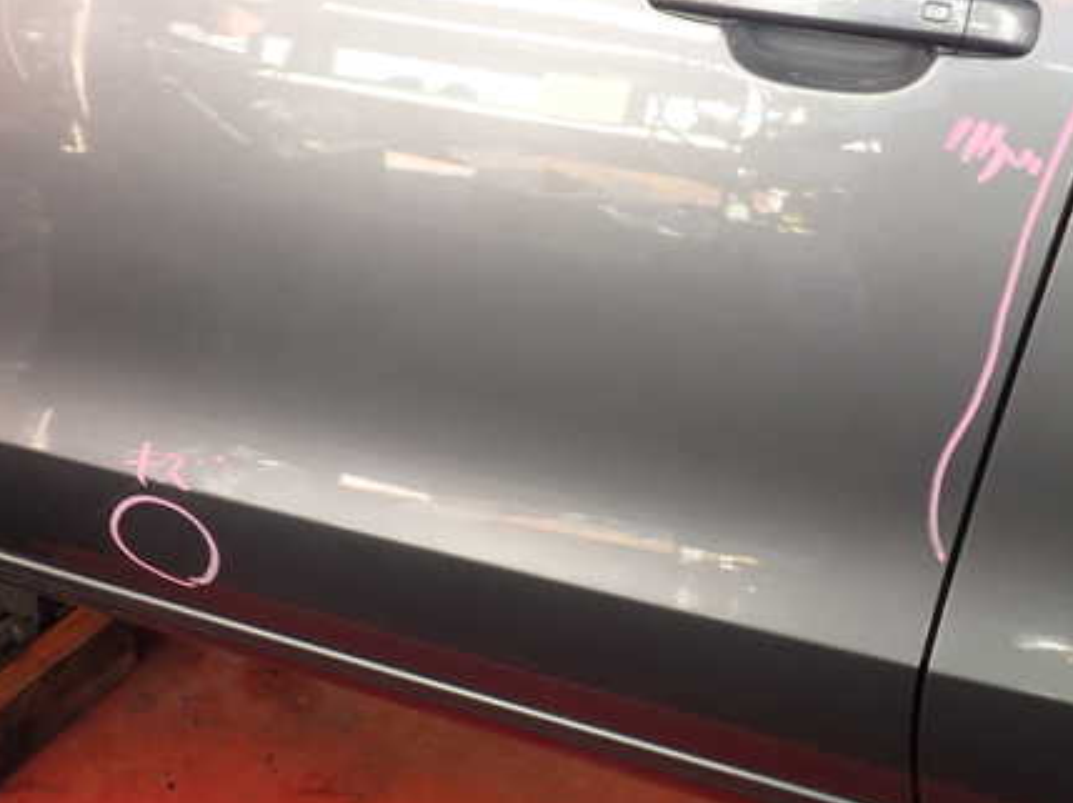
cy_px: 415
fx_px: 1301
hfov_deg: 44.8
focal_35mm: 42
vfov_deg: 34.3
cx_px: 528
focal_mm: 5.4
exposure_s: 1/60
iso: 100
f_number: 2.3
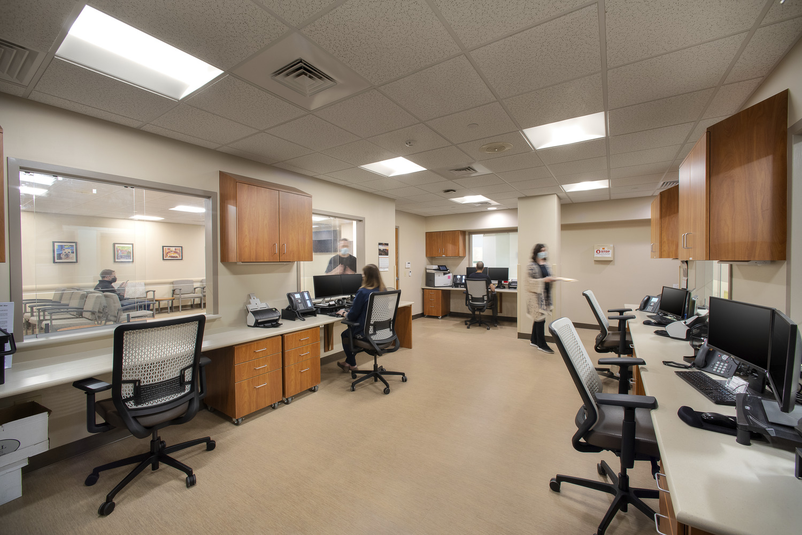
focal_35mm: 14
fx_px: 312
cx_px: 401
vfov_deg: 81.2
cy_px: 268
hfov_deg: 104.3
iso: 400
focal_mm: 14
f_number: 11
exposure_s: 1/2
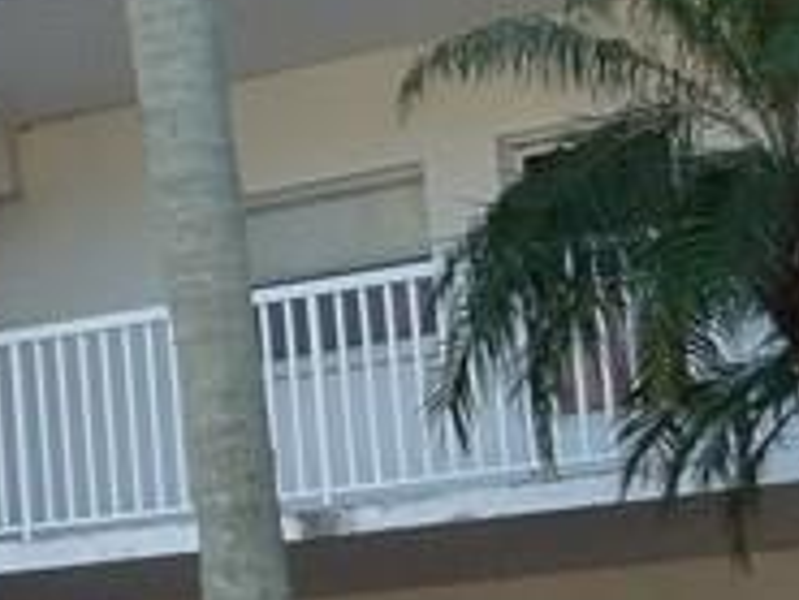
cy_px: 276
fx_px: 3580
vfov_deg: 9.6
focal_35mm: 155
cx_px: -894
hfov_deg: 11.3
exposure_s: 1/200
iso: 100
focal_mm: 4.7
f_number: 3.3
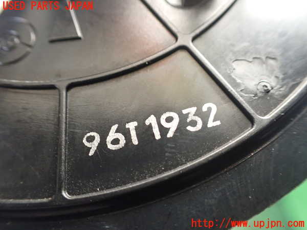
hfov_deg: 60.0
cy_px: 115
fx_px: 266
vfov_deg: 46.8
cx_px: 154
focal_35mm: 30
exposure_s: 1/50
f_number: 2.3
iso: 800
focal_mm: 5.4
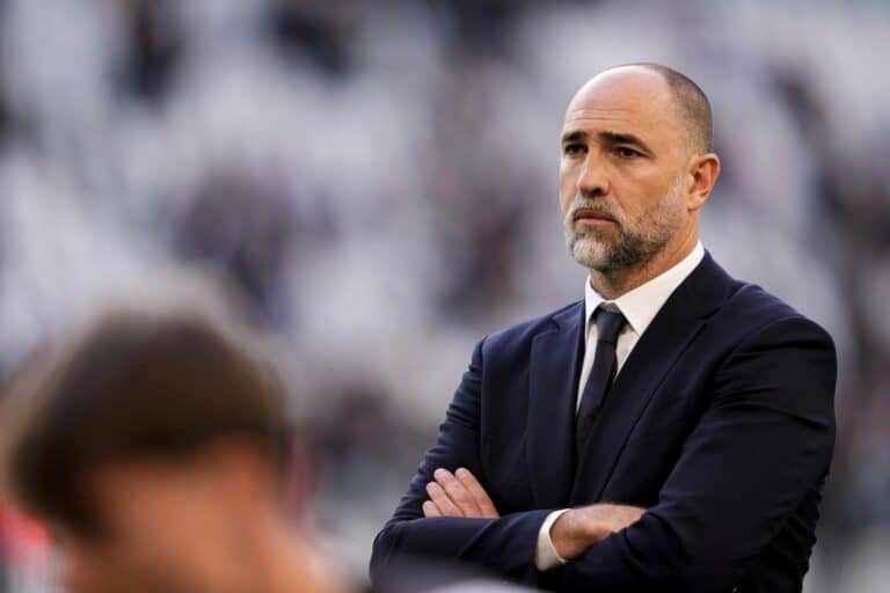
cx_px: 445
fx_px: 9888
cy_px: 296
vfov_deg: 3.4
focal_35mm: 400
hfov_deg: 5.2
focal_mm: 400
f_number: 2.8
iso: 640
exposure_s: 1/1000
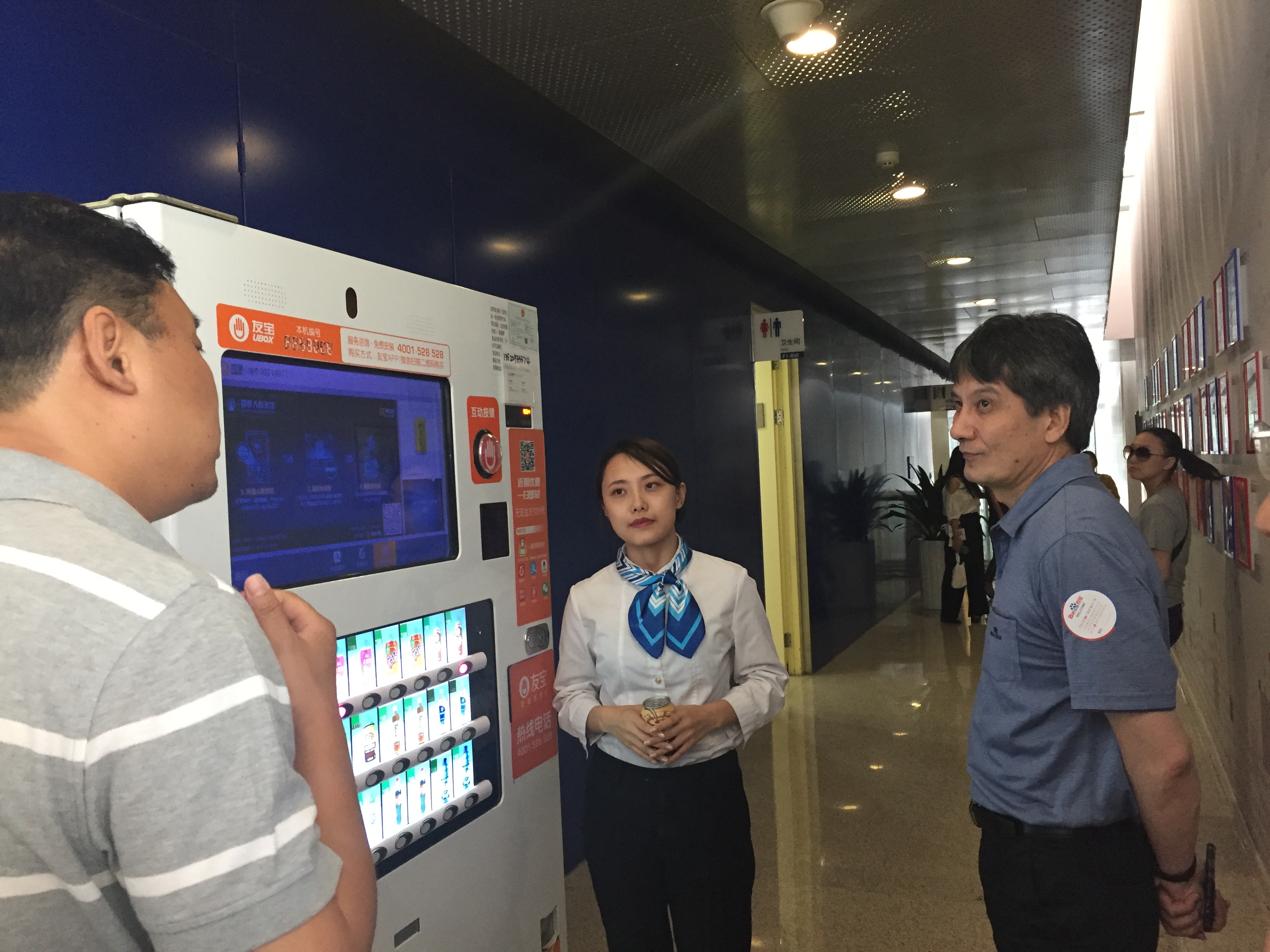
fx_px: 1064
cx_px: 635
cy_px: 476
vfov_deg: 48.2
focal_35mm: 29
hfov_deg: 61.7
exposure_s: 1/33
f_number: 2.2
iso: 250
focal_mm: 4.15
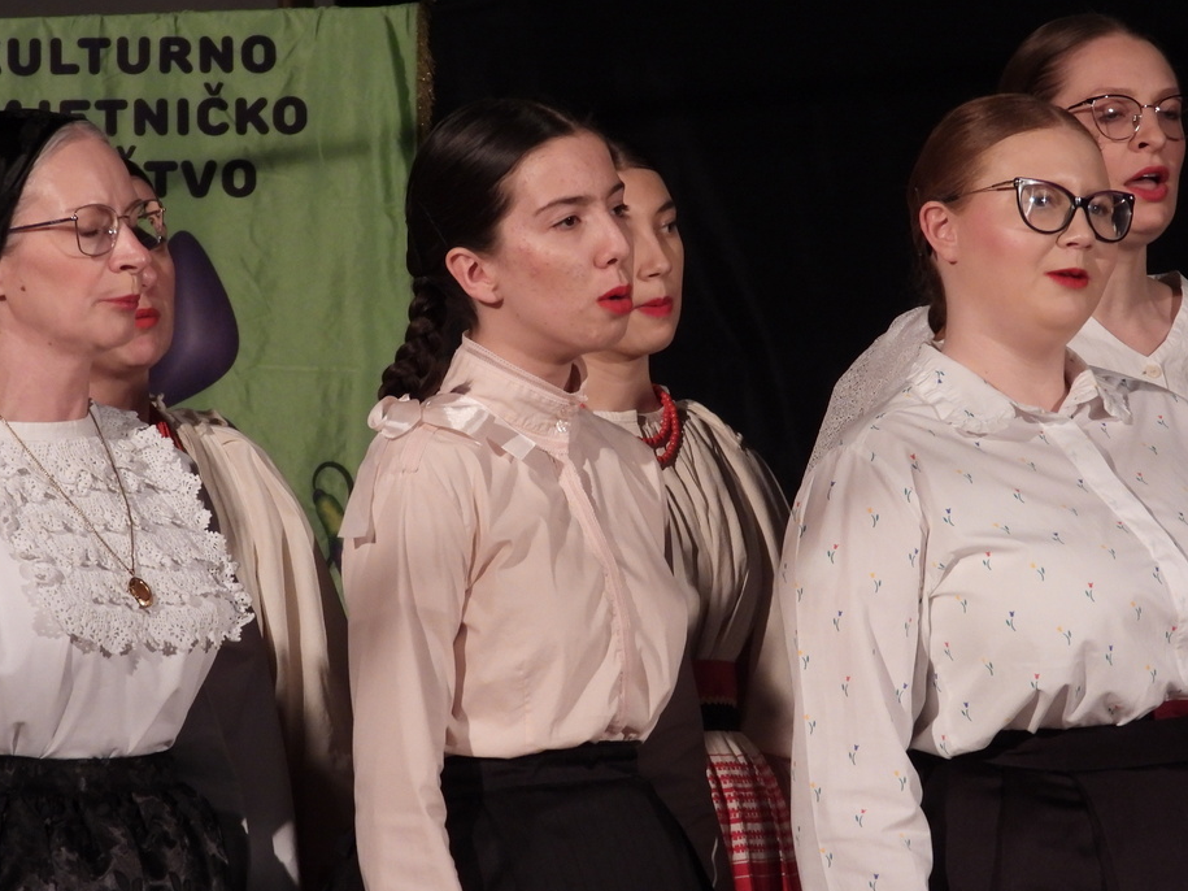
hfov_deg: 7.0
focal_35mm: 282
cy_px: 446
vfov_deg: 5.3
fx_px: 9677
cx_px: 578
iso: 400
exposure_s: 1/30
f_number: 4.5
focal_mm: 38.6
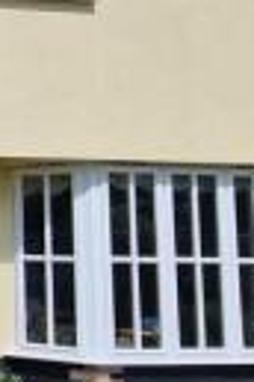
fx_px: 646
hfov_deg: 17.1
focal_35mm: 61
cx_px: -235
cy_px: 170
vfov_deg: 32.9
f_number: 2.2
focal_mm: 2.2
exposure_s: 1/2120
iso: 50
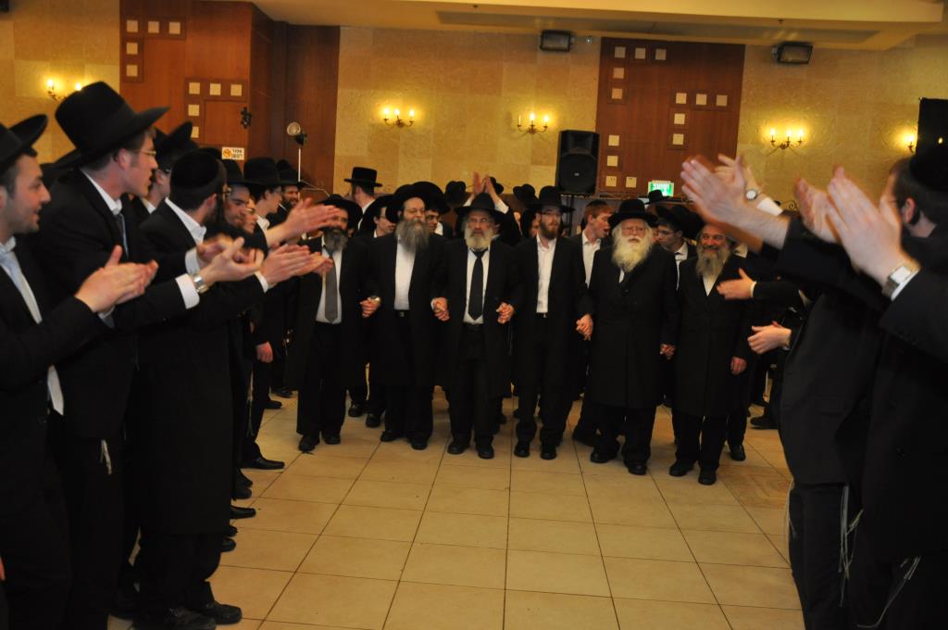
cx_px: 474
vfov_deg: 41.6
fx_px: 828
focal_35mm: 32
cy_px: 315
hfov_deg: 59.6
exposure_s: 1/50
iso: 800
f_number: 5
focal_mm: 21
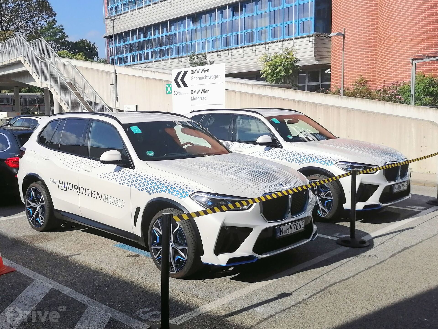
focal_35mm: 32
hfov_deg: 56.8
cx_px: 219
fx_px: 405
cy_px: 164
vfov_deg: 44.2
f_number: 1.8
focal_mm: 5.3
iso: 50
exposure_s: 1/2525
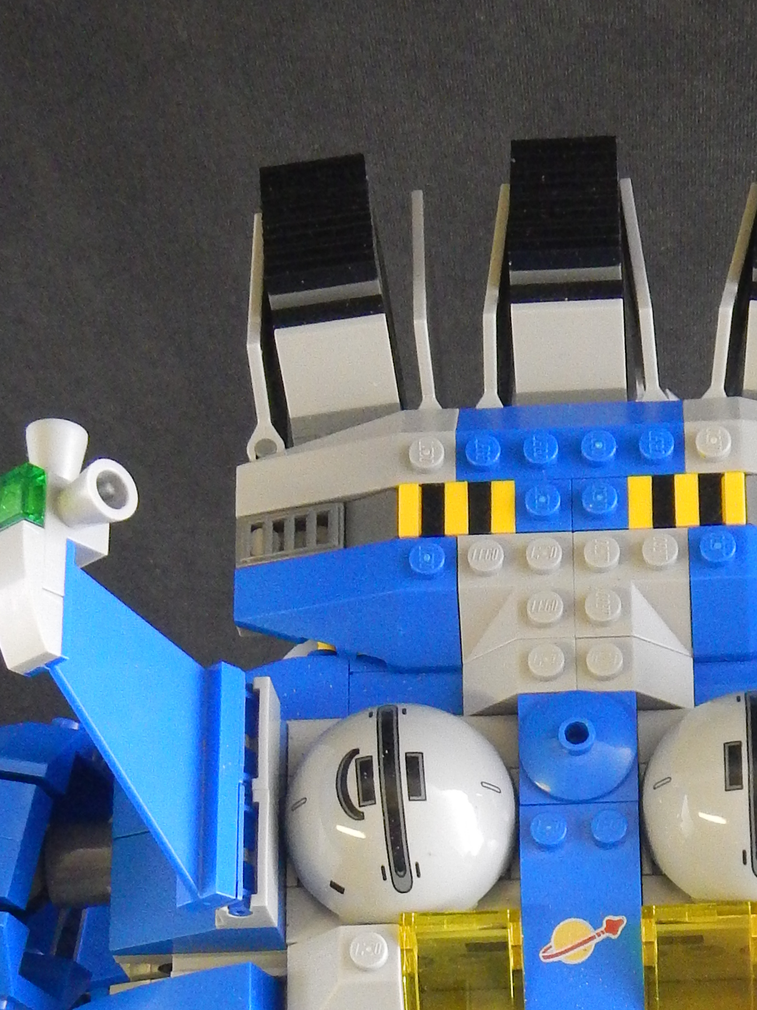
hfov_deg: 16.6
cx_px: 648
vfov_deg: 21.3
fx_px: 2566
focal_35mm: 88
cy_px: 1055
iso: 560
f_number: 3.9
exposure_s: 1/8
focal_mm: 5.9
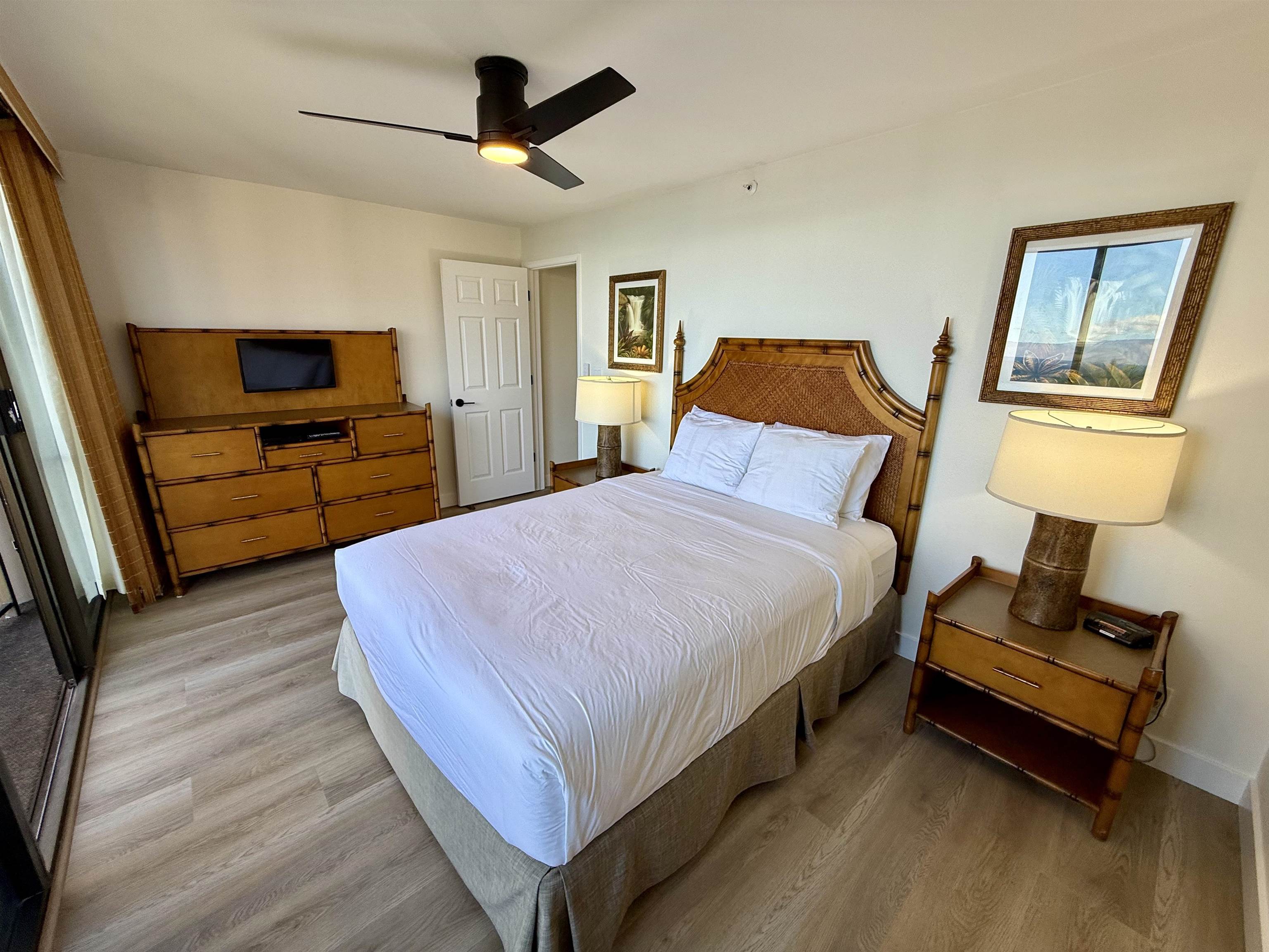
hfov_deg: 102.1
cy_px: 476
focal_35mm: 14
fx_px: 513
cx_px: 634
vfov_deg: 85.7
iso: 50
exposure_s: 1/130
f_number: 2.2
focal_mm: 2.22
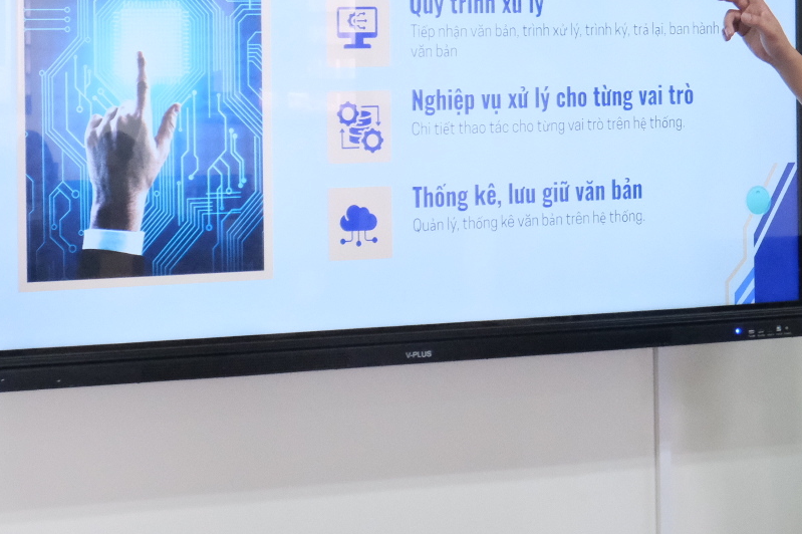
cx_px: 622
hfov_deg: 13.7
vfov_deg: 9.2
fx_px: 3318
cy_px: 37
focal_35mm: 149
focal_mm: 44.4
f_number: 6.4
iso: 8000
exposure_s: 1/125
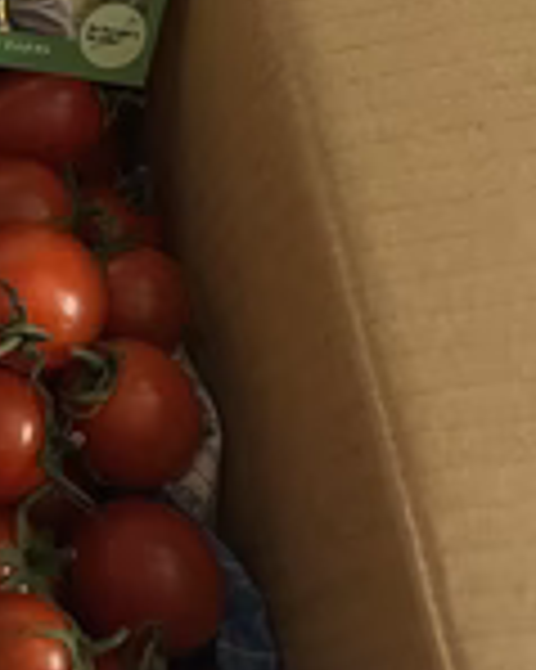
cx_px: -360
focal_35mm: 68
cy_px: 207
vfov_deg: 27.7
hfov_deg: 18.6
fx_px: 1350
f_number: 1.6
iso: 800
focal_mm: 4.2
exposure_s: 1/30
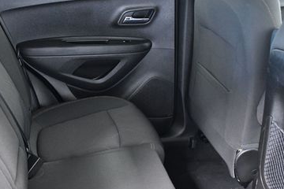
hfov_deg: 40.9
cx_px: 112
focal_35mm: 48
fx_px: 379
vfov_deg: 27.9
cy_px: 129
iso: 2500
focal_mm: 18
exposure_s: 1/25
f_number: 3.5
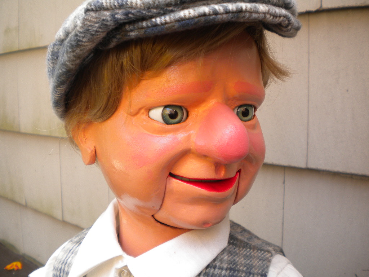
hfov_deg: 52.6
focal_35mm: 35
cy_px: 138
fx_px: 373
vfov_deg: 40.7
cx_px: 184
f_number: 3.1
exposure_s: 1/57.5
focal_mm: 6.3
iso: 98
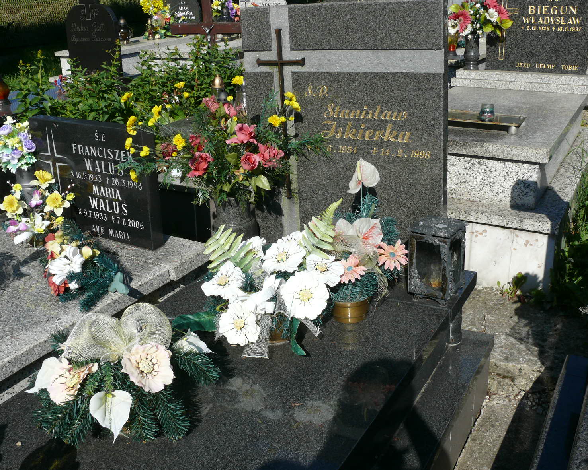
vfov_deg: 40.1
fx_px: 644
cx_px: 299
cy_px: 237
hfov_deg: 49.1
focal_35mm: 37
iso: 100
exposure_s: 1/500
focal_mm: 7.4
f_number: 6.3
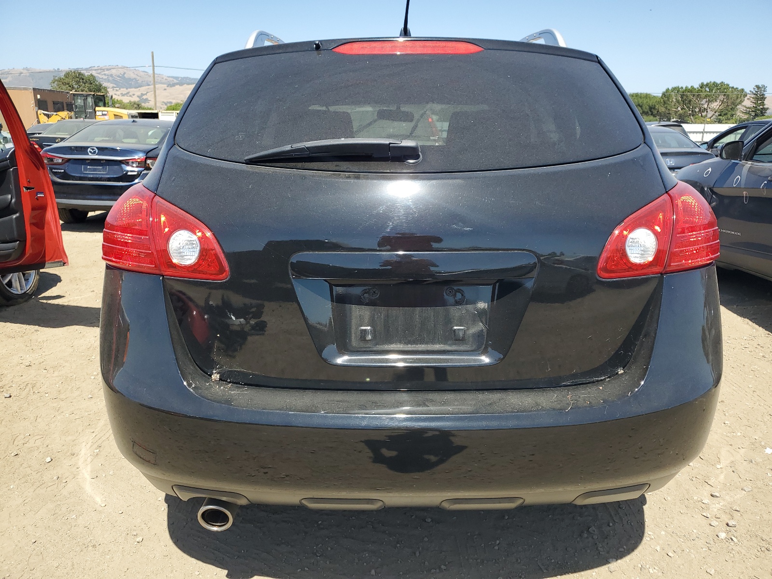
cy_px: 290
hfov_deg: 67.3
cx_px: 386
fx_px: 580
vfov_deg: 53.1
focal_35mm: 26
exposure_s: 1/1667
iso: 50
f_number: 1.5
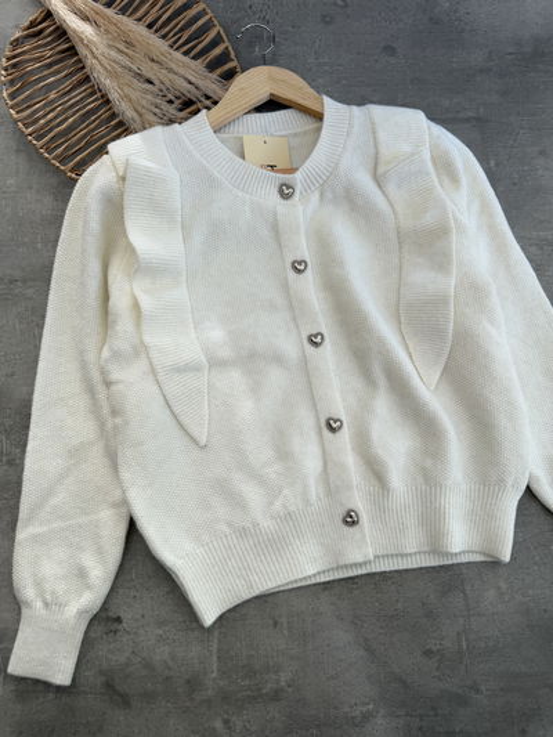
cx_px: 276
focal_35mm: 24
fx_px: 511
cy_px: 368
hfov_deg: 56.8
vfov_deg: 71.6
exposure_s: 1/410
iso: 80
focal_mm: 6.76
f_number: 1.78
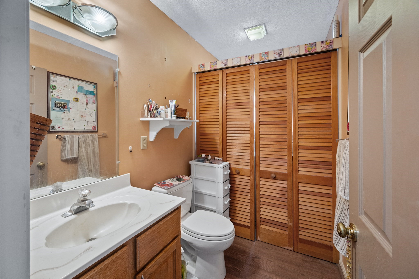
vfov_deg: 81.1
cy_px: 140
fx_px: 163
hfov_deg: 104.3
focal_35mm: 14
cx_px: 210
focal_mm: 14
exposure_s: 1/10
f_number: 6.3
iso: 1000
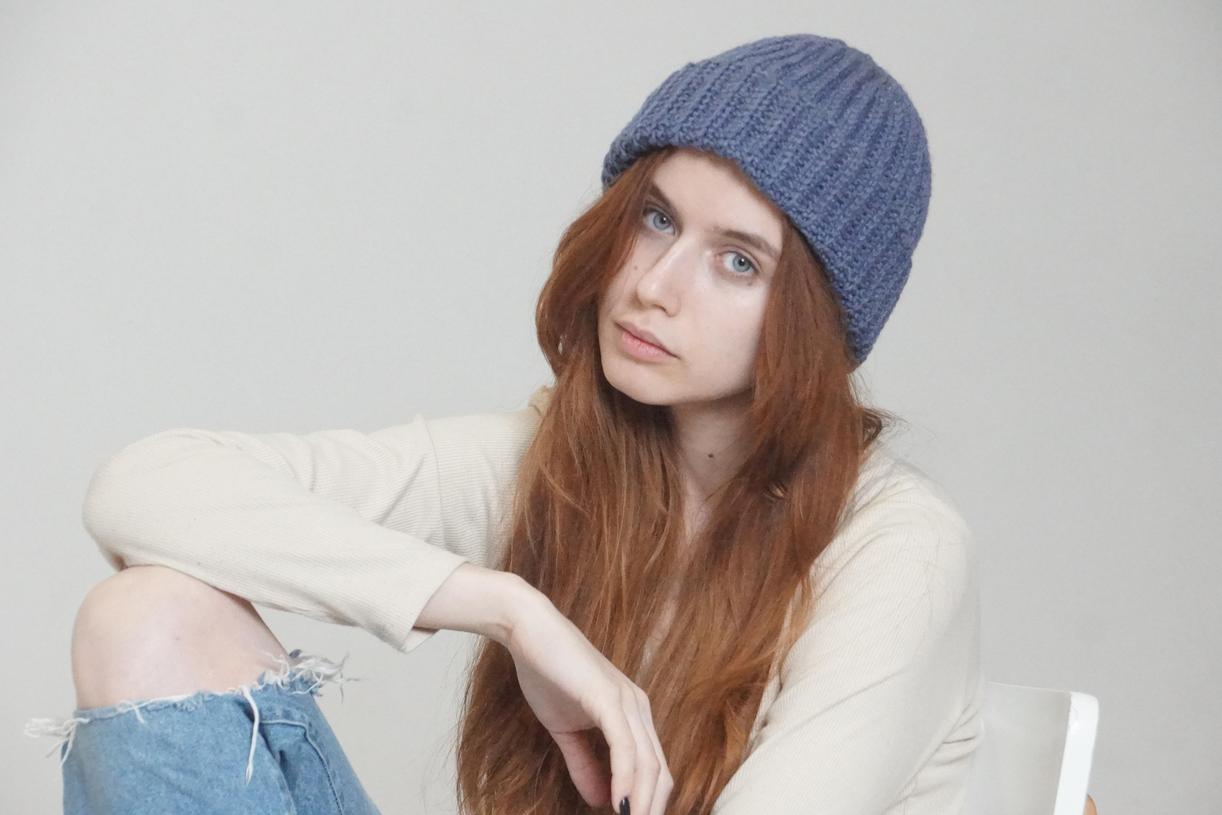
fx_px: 3819
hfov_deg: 18.2
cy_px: 408
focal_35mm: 112
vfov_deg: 12.2
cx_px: 611
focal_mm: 75
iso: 6400
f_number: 5.6
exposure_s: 1/160
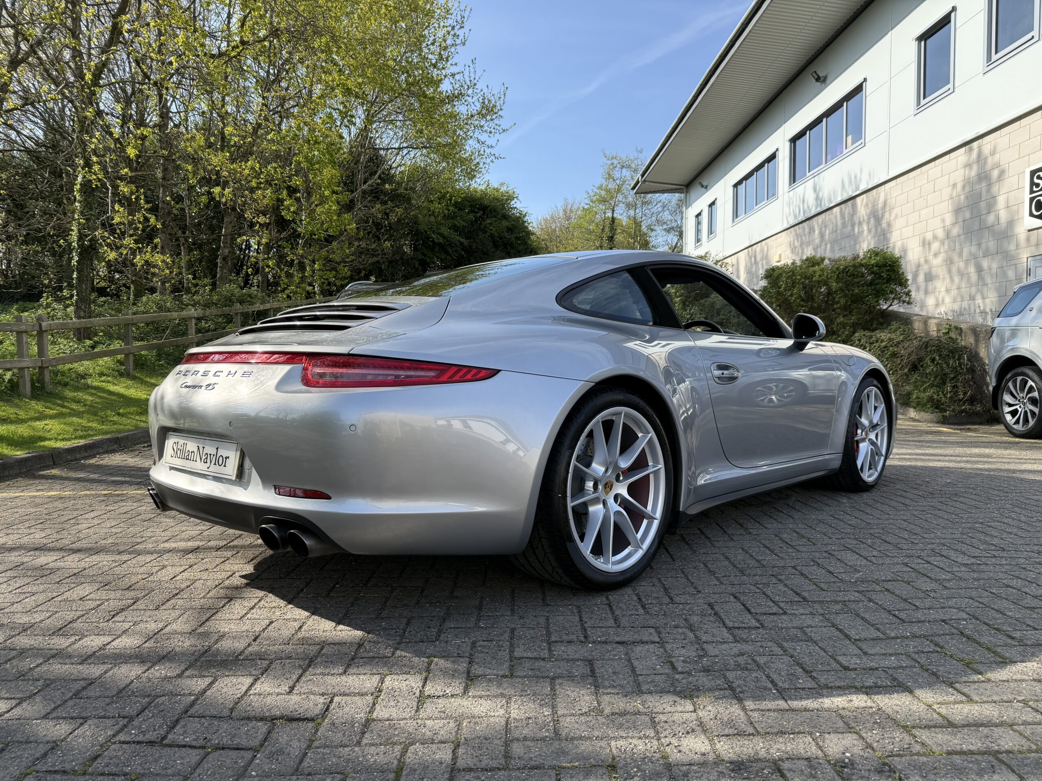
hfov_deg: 71.6
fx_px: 722
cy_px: 390
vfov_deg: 56.8
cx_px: 521
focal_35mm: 24
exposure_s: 1/2232
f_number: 1.78
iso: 100
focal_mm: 6.76
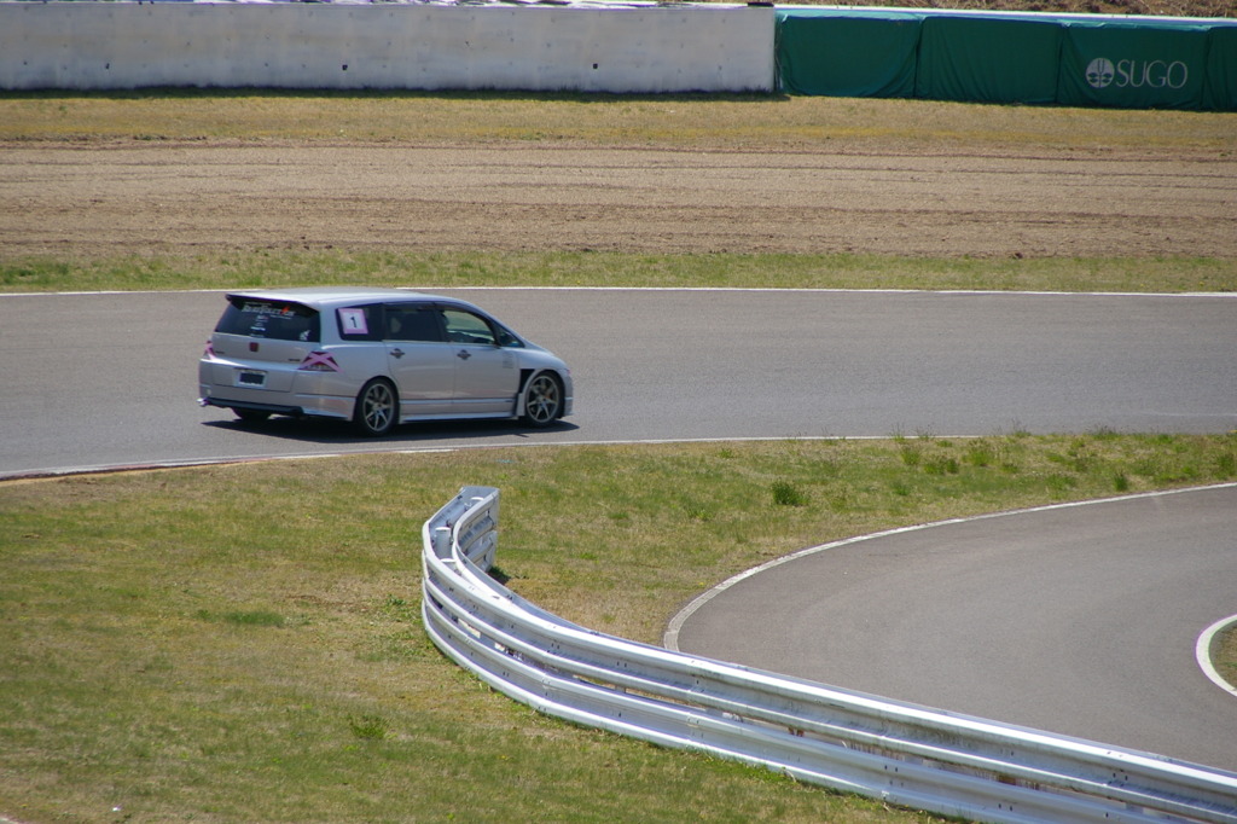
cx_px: 618
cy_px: 412
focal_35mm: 375
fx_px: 12881
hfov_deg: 5.5
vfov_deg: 3.7
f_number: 9.5
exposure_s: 1/500
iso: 200
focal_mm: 250
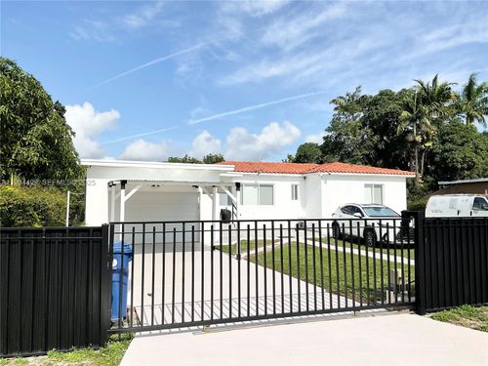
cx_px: 244
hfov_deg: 61.7
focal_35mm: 29
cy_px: 183
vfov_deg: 48.2
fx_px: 409
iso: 16
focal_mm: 3
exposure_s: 1/4065
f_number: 1.8
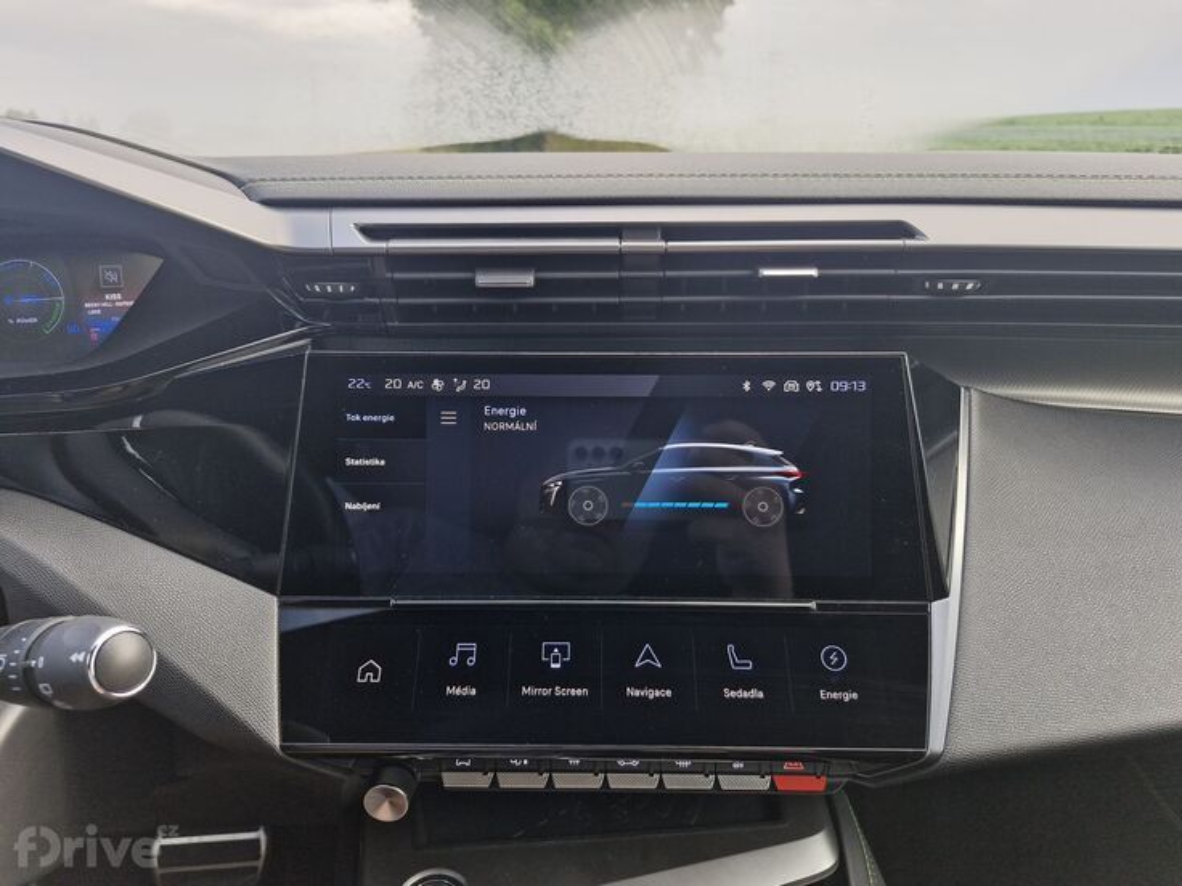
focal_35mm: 23
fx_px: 785
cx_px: 591
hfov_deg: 73.9
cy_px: 443
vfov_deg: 58.9
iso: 80
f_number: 1.8
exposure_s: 1/180
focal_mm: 5.54
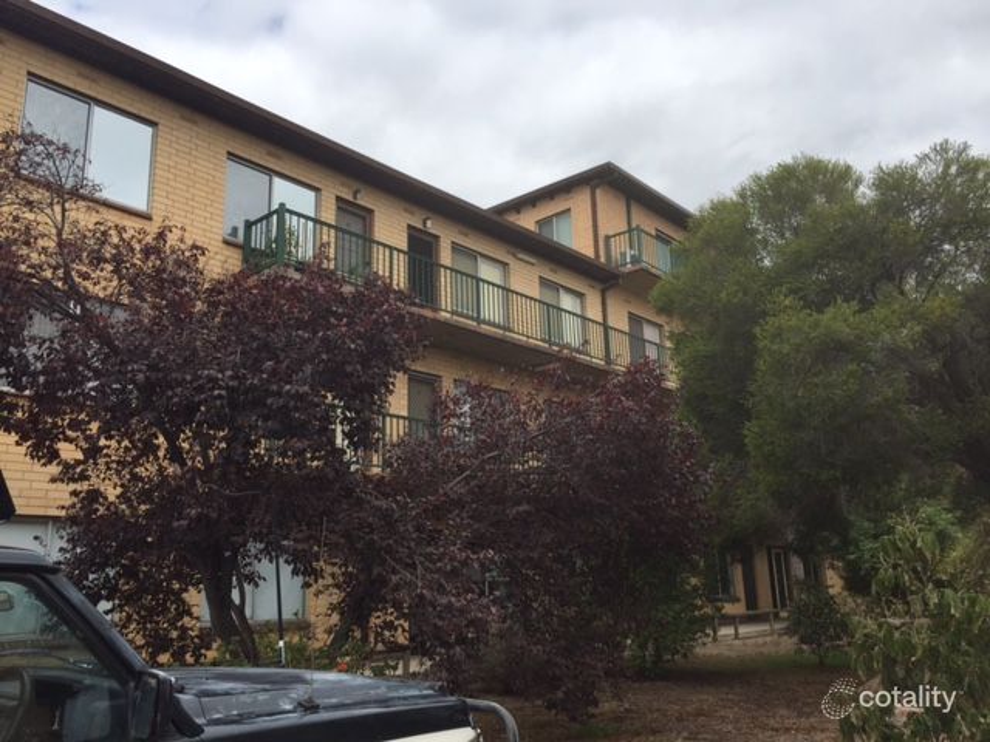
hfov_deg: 61.7
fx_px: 829
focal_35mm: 29
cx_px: 495
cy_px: 371
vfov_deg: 48.2
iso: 32
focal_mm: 4.15
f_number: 2.2
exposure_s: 1/1647
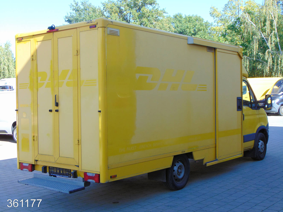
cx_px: 142
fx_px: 409
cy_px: 106
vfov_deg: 29.1
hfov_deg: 38.2
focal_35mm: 50
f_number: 3.5
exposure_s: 1/125
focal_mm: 9
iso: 80
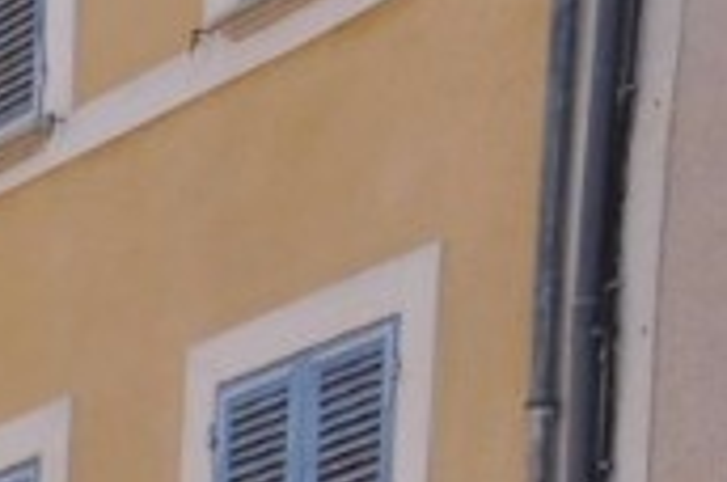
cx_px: -1710
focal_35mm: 231
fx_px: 4656
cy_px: 1539
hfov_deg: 7.5
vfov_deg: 5.5
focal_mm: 22
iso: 320
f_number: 10
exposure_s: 1/400
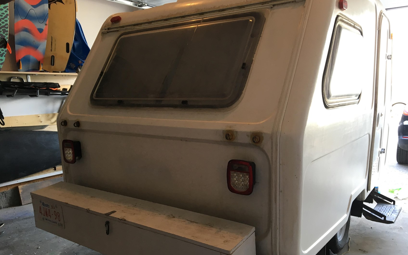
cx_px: 205
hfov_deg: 61.2
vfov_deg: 40.5
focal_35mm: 31
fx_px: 345
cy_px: 145
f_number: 2.2
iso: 50
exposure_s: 1/30
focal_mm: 4.15
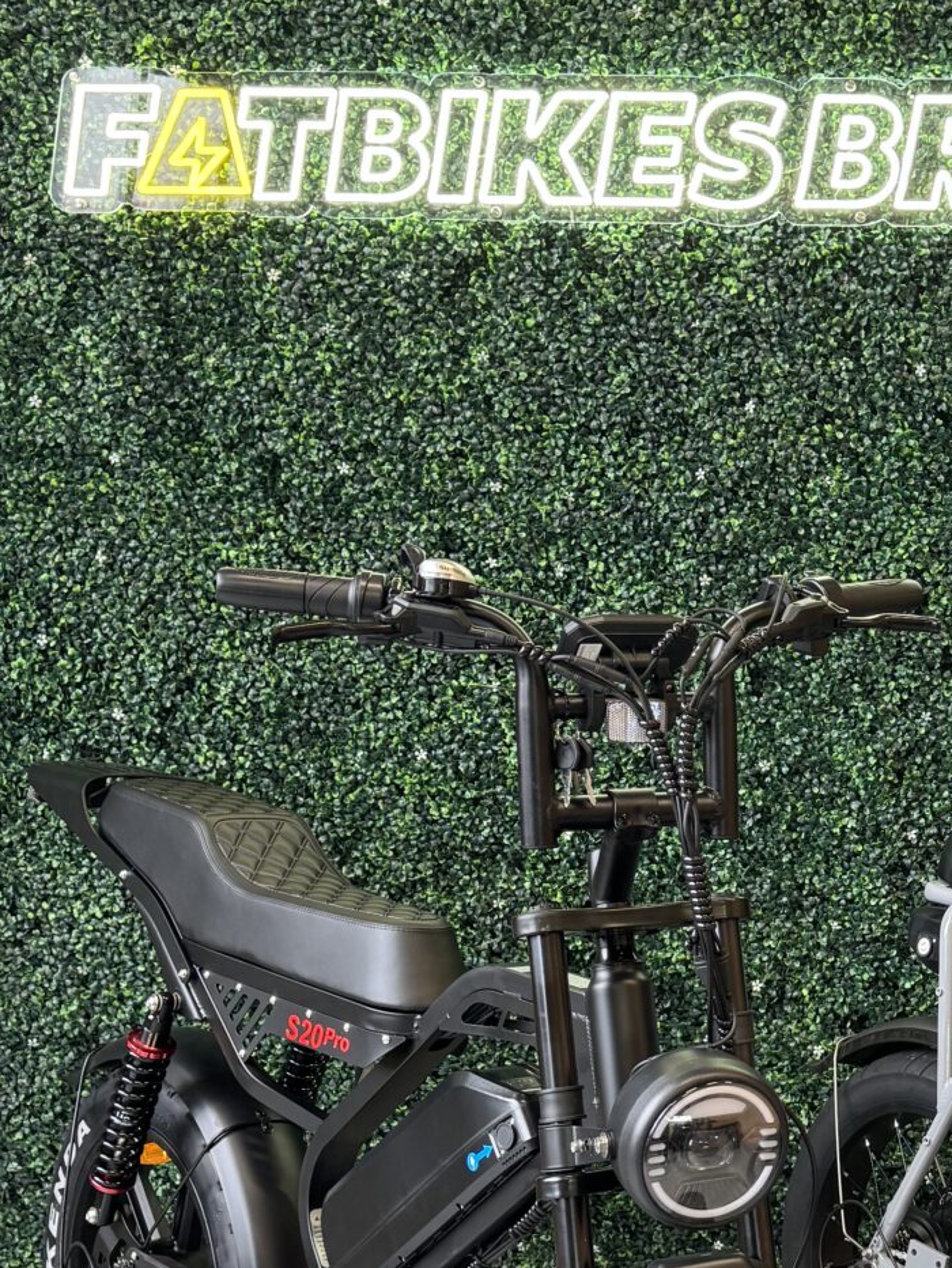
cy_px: 856
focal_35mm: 54
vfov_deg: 35.2
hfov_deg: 25.8
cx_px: 923
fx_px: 1980
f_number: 1.78
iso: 160
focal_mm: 6.76
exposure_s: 1/48
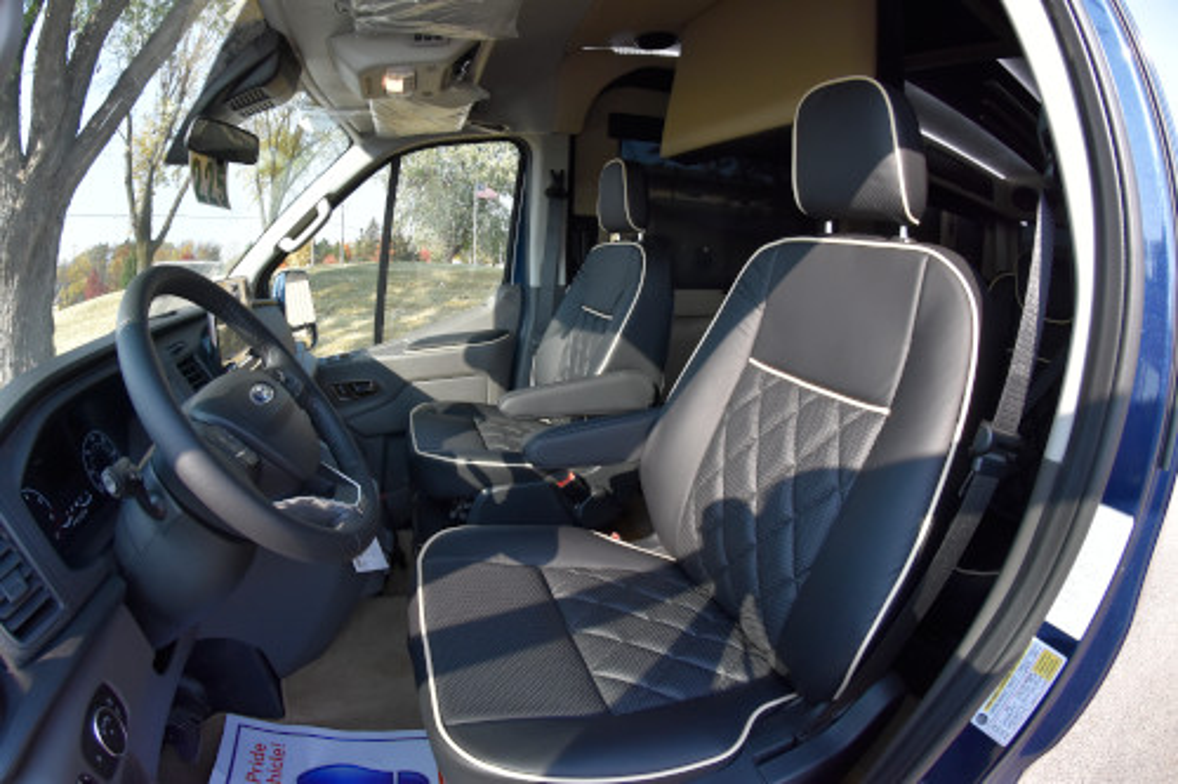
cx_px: 589
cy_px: 392
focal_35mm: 16
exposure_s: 1/400
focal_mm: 10.5
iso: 800
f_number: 8
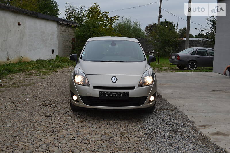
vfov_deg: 34.2
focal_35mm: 39
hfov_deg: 49.6
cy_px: 76
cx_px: 115
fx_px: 249
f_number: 5.6
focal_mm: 26
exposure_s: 1/125
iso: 180
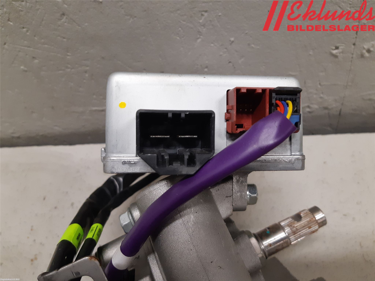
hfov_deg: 67.3
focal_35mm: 26
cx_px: 188
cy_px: 140
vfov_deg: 53.1
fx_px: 282
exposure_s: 1/50
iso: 160
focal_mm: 3.93
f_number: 1.7
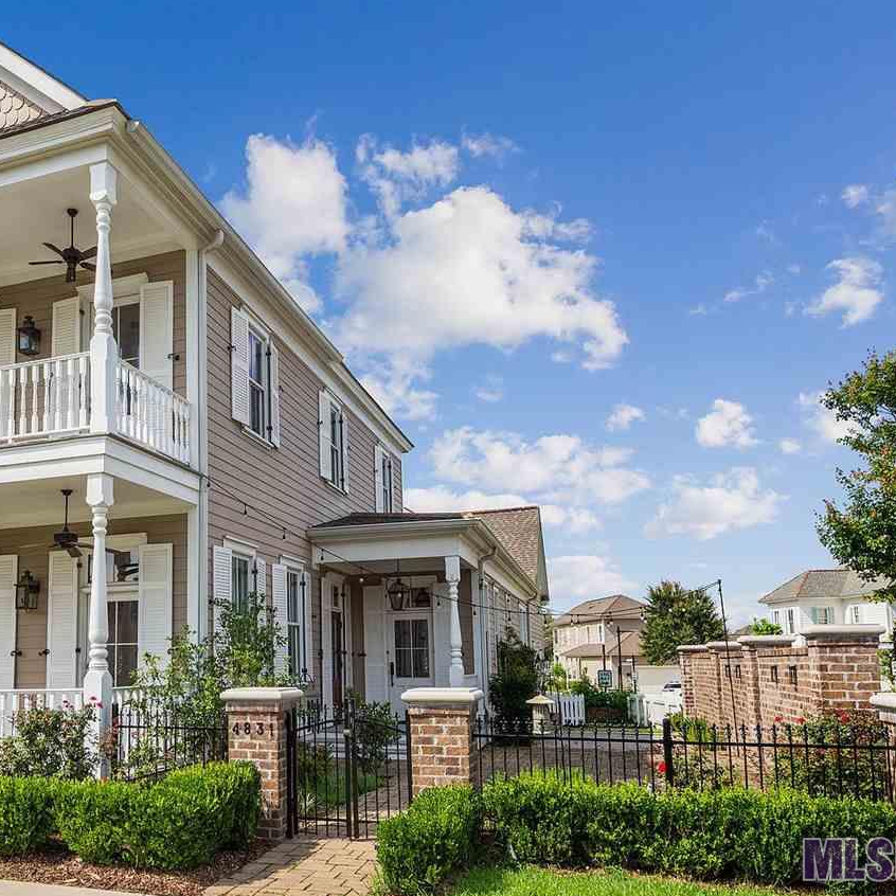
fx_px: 791
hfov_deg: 57.5
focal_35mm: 27
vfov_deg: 59.1
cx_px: 283
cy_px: 449
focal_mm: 21
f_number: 10
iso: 320
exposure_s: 1/400
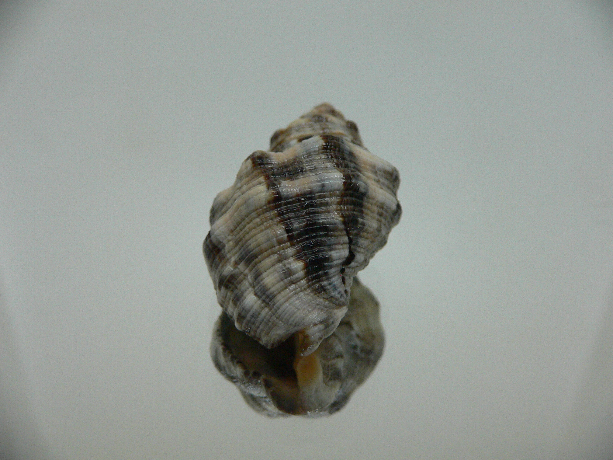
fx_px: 620
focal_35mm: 35
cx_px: 306
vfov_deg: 40.7
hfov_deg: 52.6
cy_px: 230
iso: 200
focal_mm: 4.6
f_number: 2.8
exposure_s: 1/60
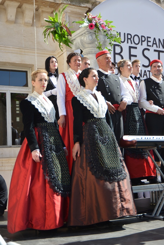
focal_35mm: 50
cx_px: 82
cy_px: 122
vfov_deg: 39.6
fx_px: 341
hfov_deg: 27.0
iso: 400
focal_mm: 50
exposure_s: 1/1250
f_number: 4.8
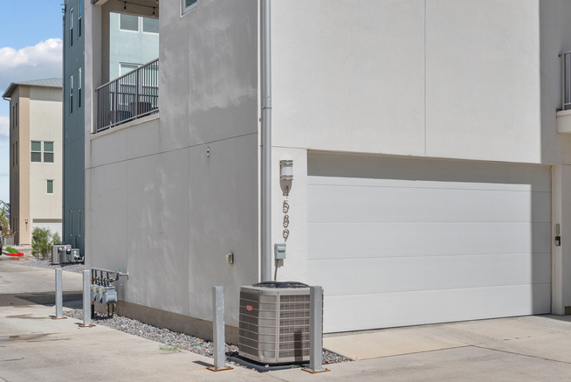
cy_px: 162
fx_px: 746
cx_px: 313
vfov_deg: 28.7
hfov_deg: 41.8
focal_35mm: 47
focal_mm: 30
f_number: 8
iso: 800
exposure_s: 1/640
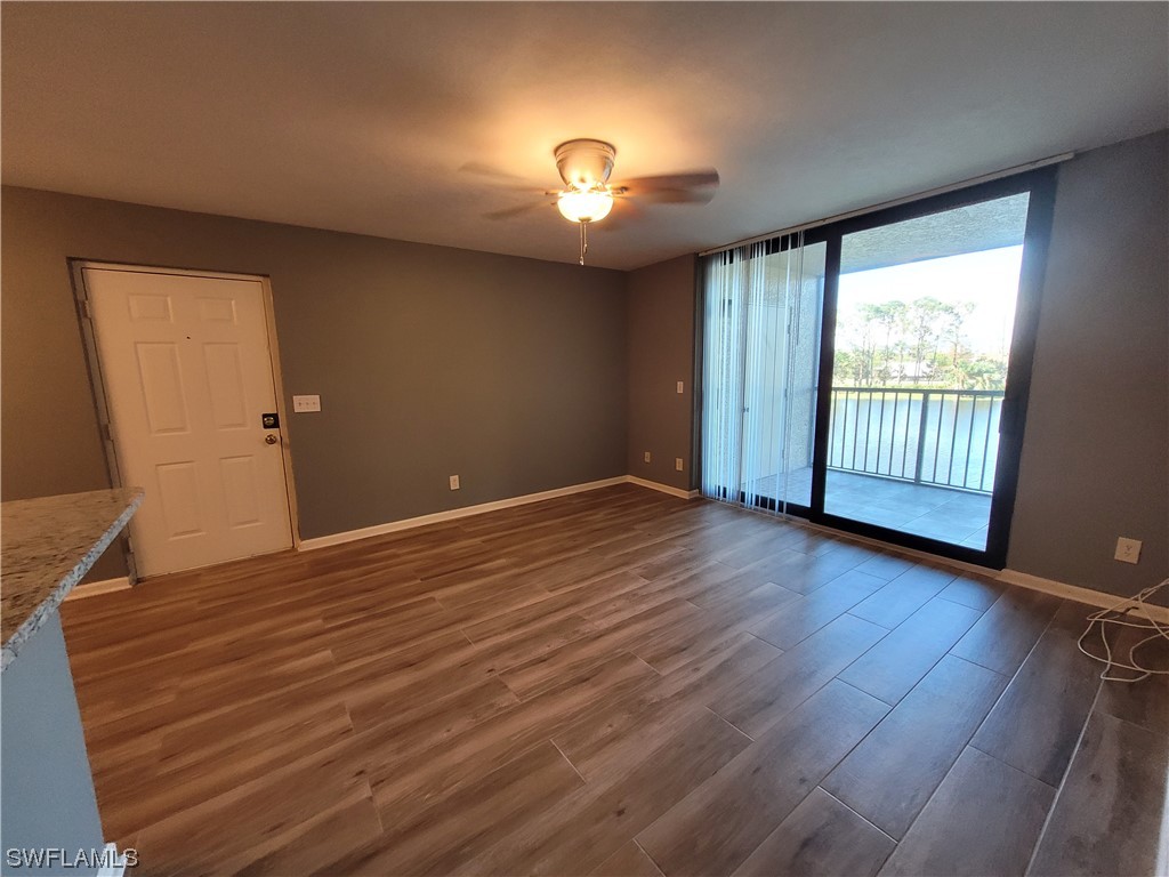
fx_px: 439
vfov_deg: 89.9
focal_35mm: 13
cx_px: 584
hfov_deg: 106.2
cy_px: 438
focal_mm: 1.74
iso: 200
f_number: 2.2
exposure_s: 1/60
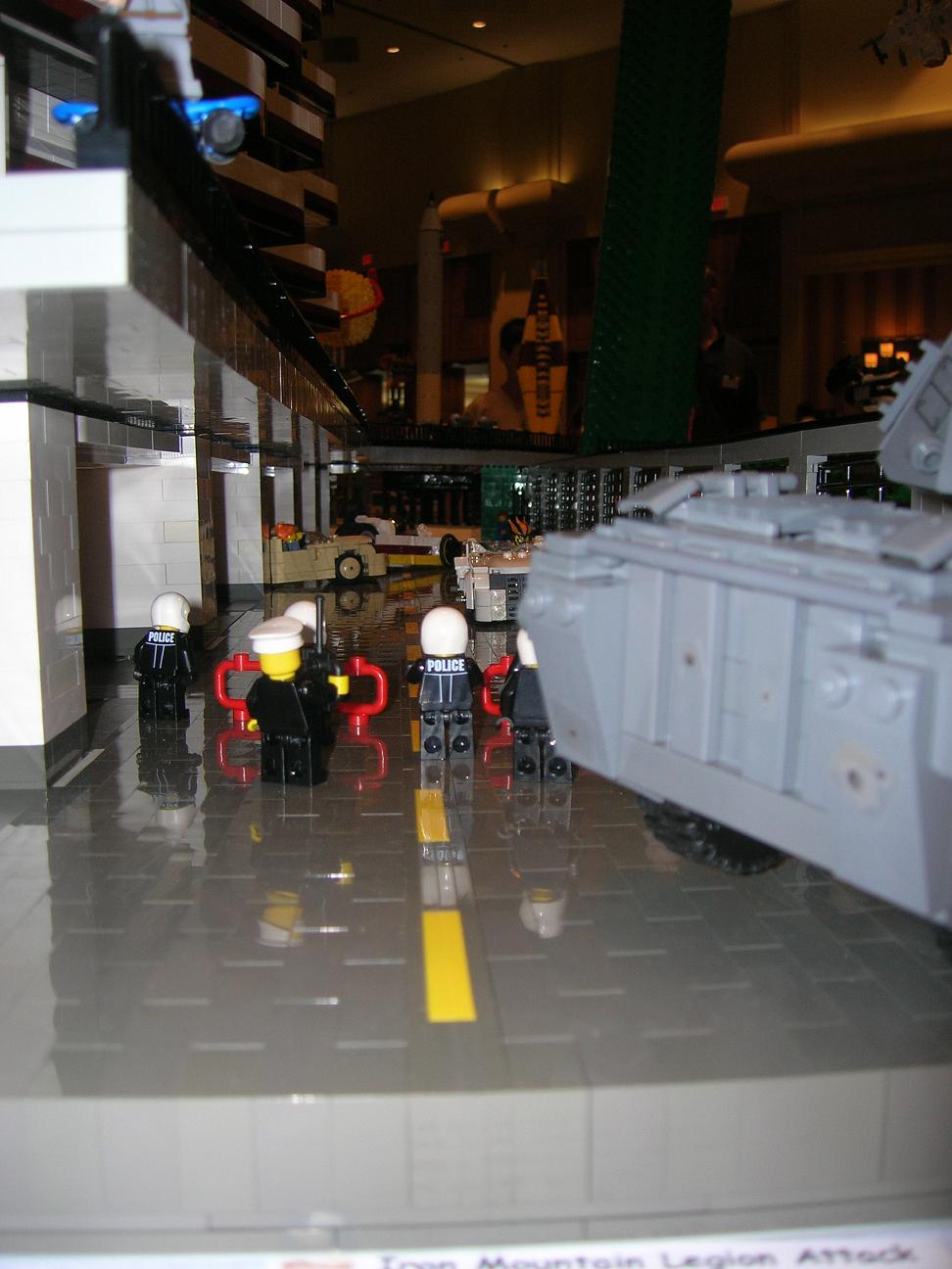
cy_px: 634
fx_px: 1247
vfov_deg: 54.0
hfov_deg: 41.8
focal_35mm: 34
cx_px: 476
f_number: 2.9
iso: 50
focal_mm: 5.7
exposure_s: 1/60.1
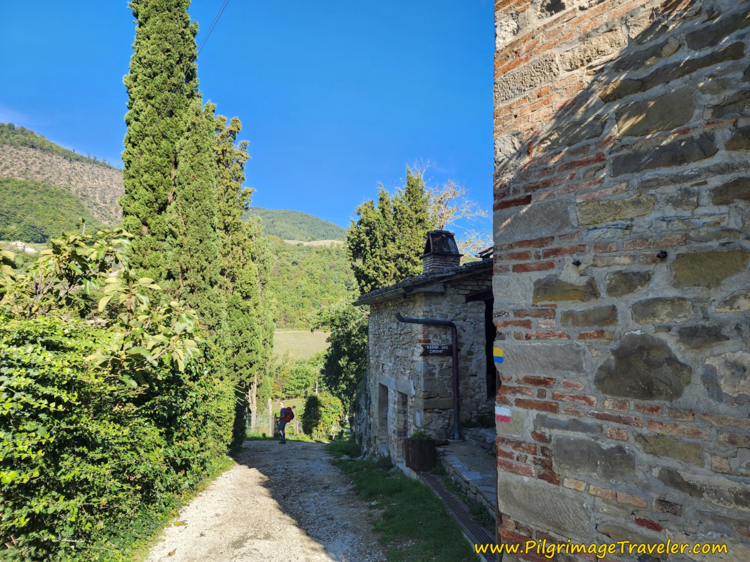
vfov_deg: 58.9
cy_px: 281
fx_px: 498
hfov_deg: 73.9
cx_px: 375
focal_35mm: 23
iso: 12
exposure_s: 1/406
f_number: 1.8
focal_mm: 6.4
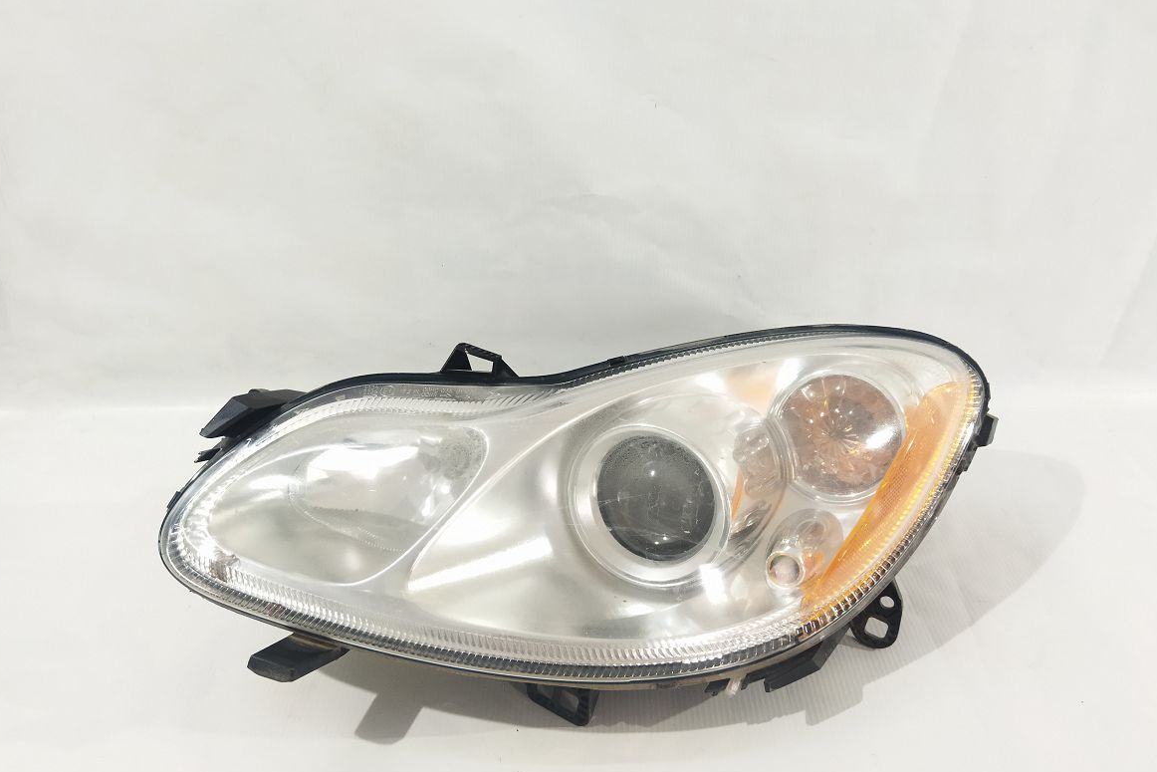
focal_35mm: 29
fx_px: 932
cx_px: 582
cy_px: 414
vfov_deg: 44.9
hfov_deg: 63.7
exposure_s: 1/50
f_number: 1.79
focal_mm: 4.71
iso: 286
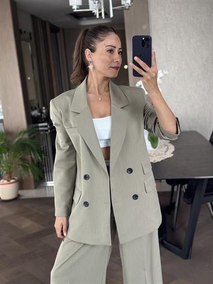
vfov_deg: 39.6
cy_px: 142
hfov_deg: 30.3
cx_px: 106
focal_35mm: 48
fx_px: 393
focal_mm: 6.86
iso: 320
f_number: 1.78
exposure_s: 1/55
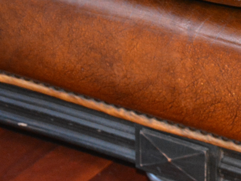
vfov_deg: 6.4
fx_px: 1622
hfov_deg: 8.5
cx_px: 184
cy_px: 124
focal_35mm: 233
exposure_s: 1/60
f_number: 5.3
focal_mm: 48
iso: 3200
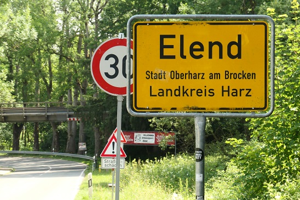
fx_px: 950
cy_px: 100
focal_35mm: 114
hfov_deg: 18.0
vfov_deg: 12.0
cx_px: 150
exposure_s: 1/250
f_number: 8
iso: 800
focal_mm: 41.7
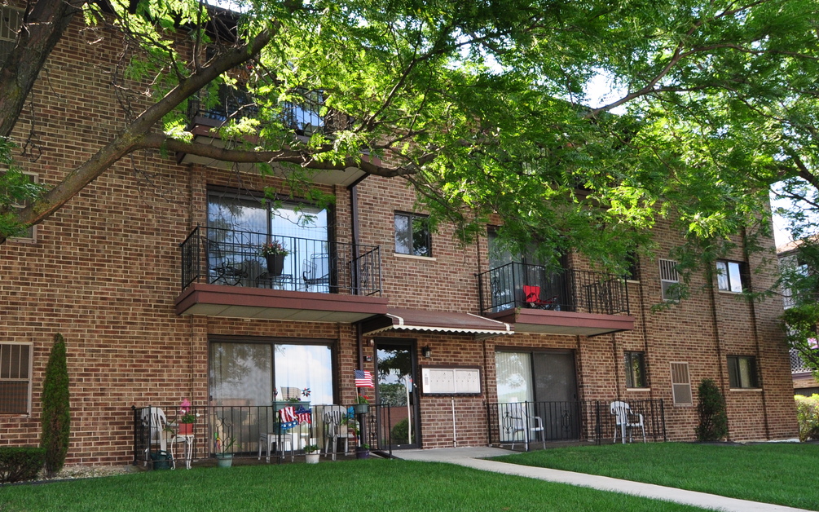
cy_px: 342
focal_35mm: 28
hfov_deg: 65.4
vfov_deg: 43.3
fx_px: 634
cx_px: 350
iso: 400
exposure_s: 1/125
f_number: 9
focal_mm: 11.5
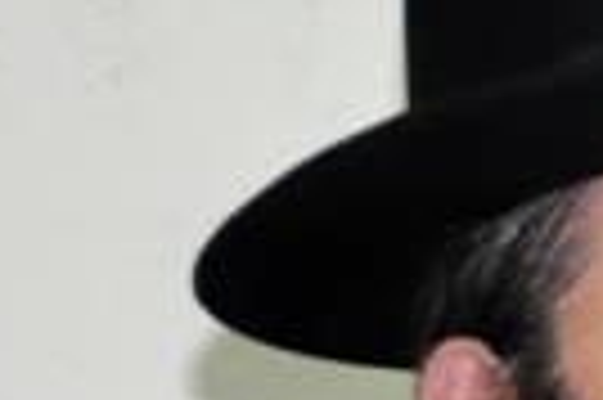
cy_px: 404
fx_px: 15307
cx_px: 1958
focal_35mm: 915
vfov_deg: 1.5
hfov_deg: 2.2
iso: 800
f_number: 5
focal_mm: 80
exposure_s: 1/60
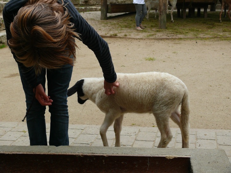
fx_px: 434
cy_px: 86
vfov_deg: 22.6
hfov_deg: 29.8
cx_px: 116
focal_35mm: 65
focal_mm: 13.8
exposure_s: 1/100
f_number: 4
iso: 100
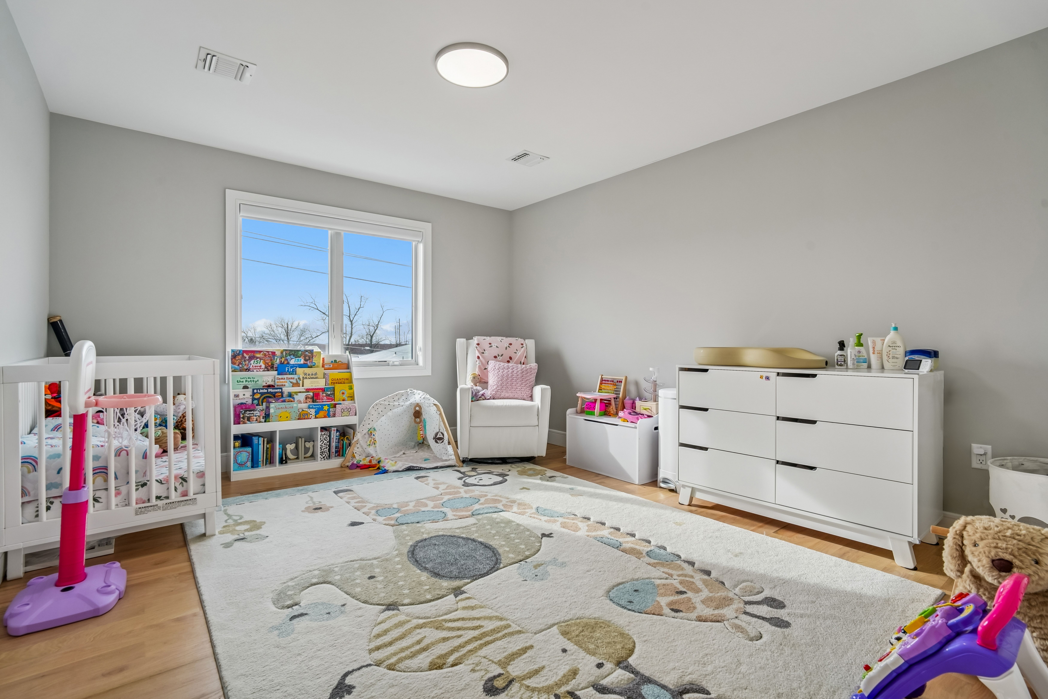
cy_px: 350
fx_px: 466
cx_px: 524
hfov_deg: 96.7
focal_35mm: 16
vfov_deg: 73.7
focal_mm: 16
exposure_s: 1/60
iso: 400
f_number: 8
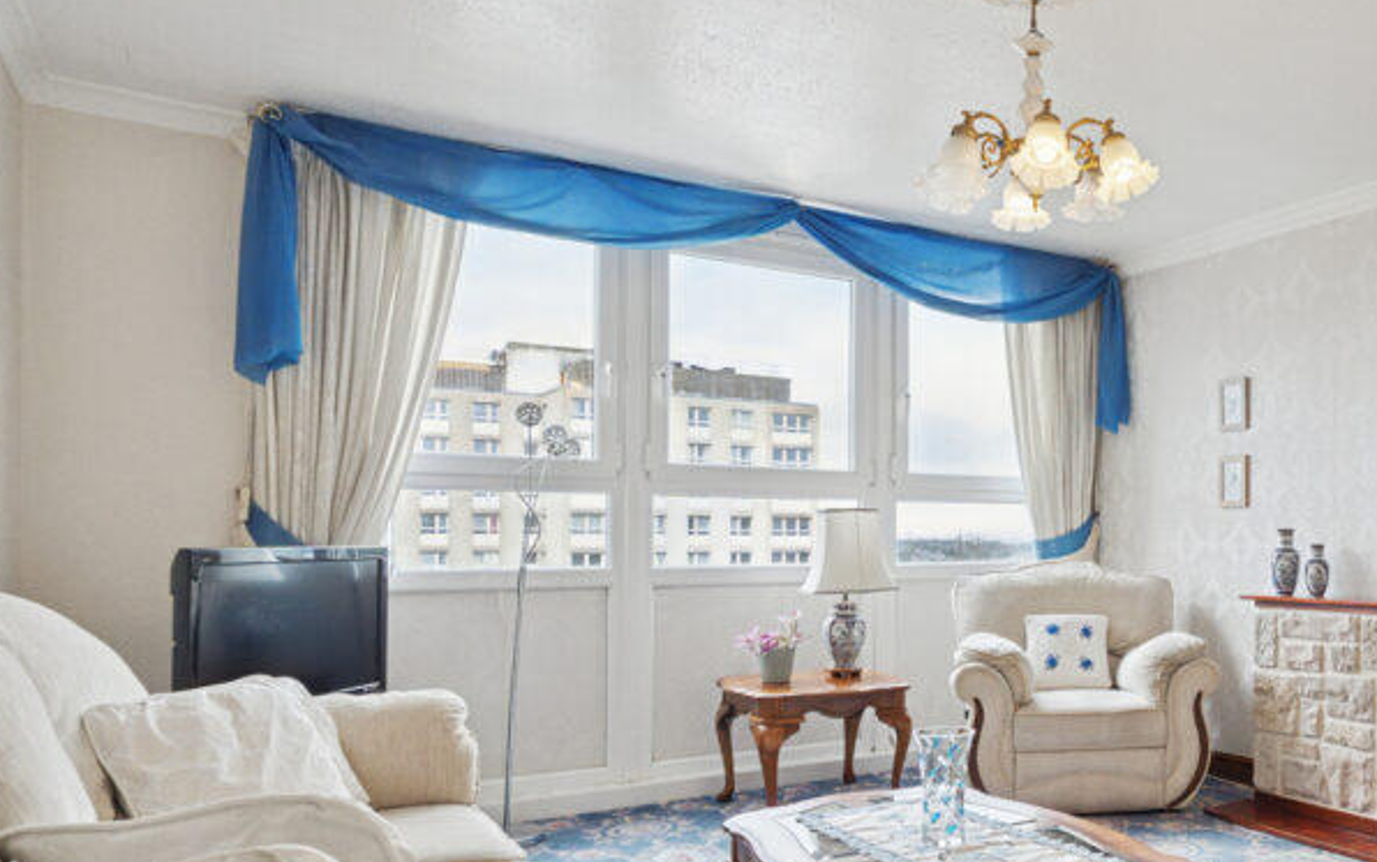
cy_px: 540
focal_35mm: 29
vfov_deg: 43.0
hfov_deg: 58.6
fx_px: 1084
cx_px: 1148
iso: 400
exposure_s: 1/160
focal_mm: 11
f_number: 5
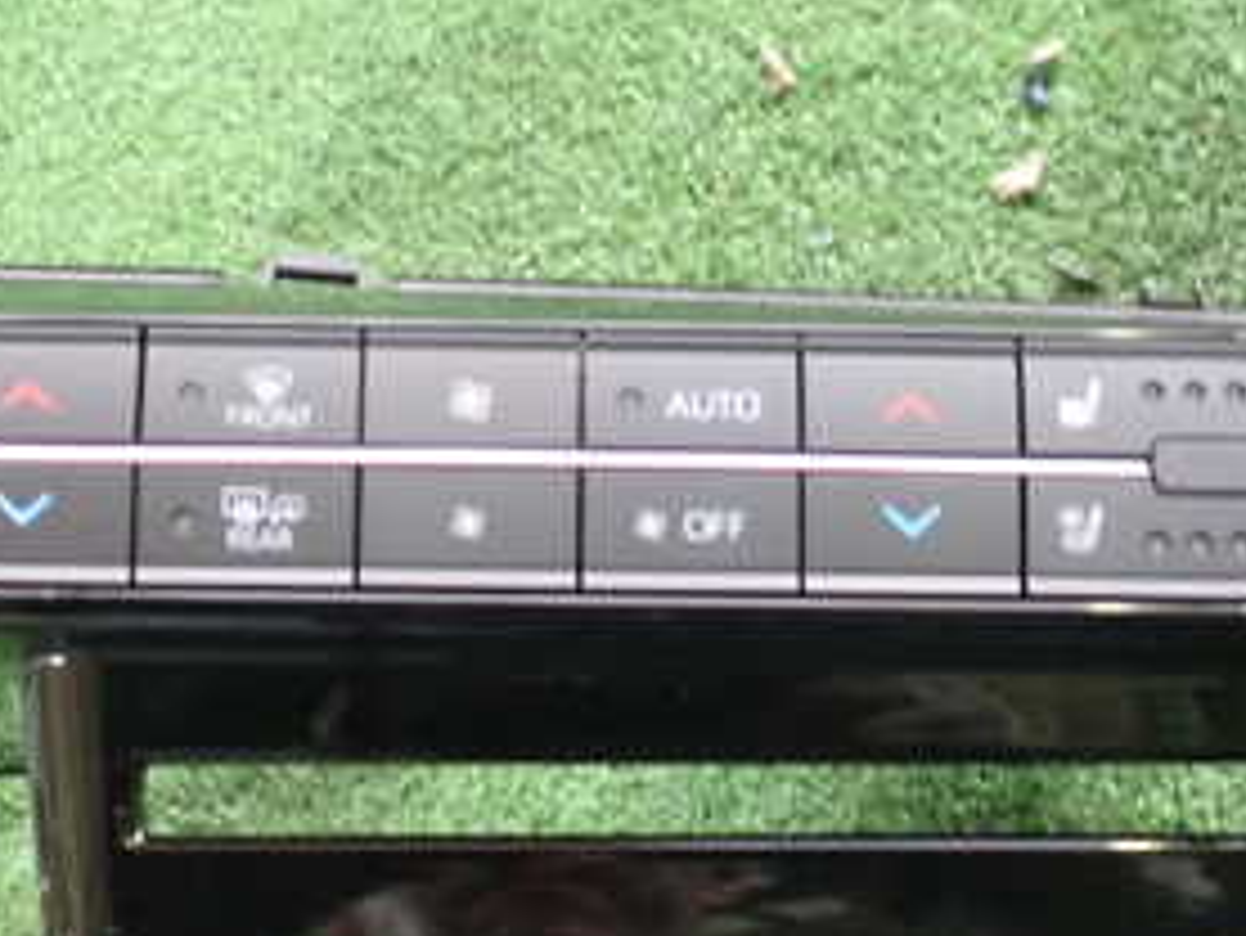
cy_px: 716
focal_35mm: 65
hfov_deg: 29.8
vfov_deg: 22.4
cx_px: 598
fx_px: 2341
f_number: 2.3
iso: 800
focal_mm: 5.4
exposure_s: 1/30
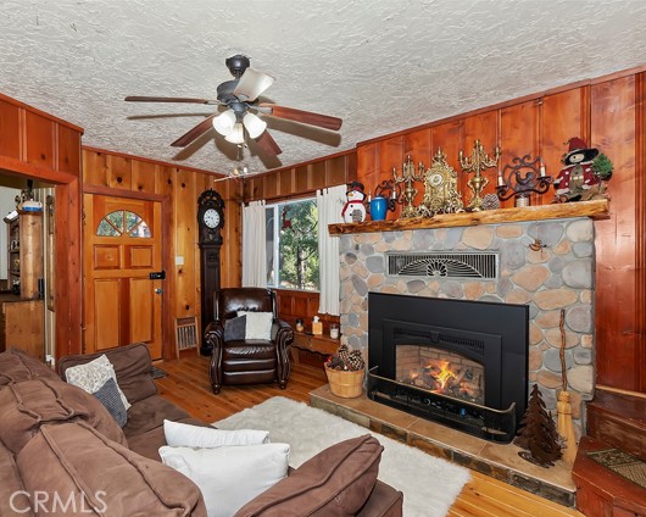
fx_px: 325
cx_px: 283
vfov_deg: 77.0
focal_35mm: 17
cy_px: 259
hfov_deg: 89.2
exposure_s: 1/30
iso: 400
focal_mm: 10
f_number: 8
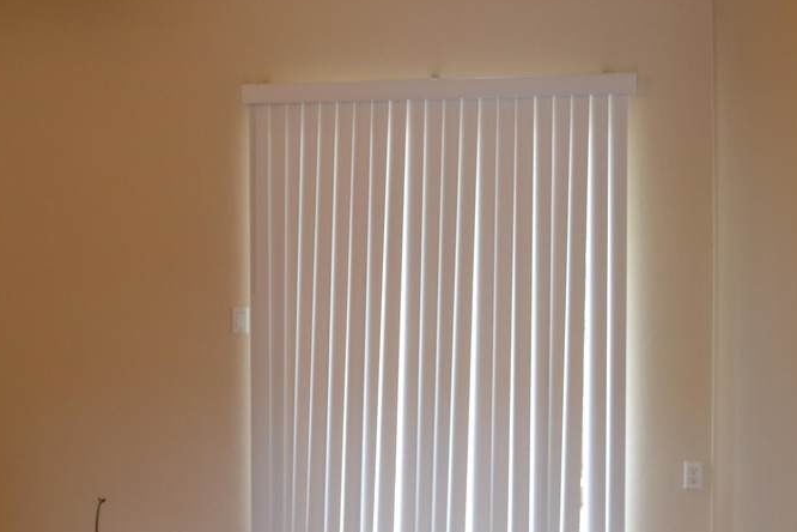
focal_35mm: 75
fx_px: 1660
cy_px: 304
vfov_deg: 18.2
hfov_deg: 26.5
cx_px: 159
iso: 400
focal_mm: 26
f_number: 4.2
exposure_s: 1/40
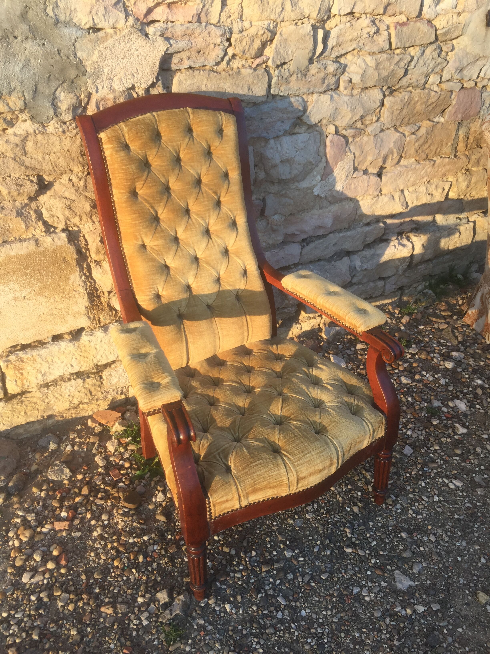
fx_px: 547
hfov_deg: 48.2
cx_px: 245
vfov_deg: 61.7
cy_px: 327
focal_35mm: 29
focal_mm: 4.15
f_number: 2.2
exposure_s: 1/265
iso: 32
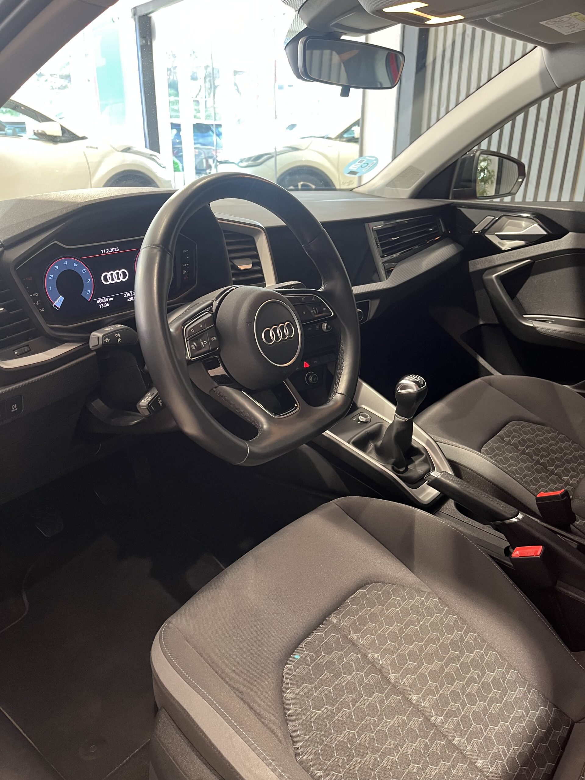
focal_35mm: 26
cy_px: 390
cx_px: 292
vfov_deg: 67.3
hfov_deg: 53.1
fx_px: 586
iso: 160
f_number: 1.6
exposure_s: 1/50
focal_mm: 5.1
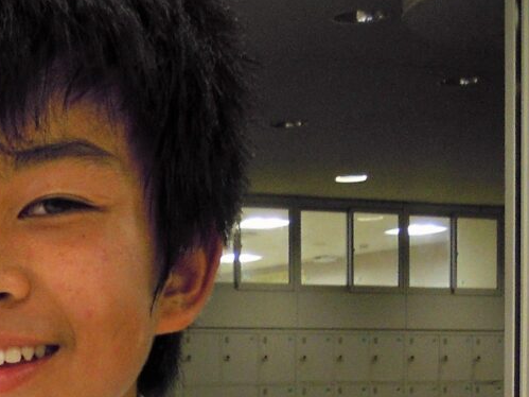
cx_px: -152
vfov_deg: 12.2
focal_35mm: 115
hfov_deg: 16.2
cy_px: 619
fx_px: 1757
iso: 125
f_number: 2.7
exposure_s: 1/30
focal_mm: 5
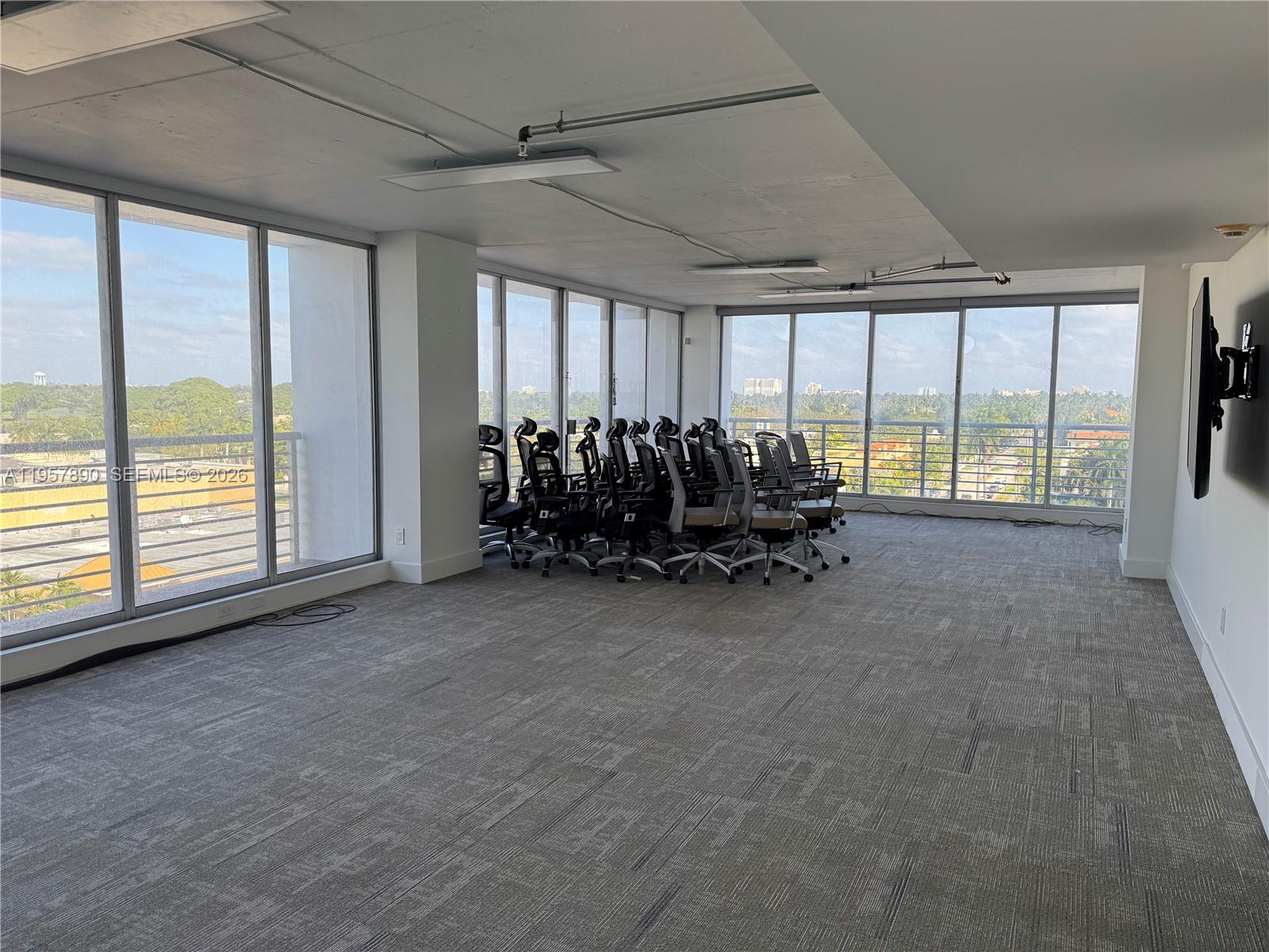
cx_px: 634
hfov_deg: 71.6
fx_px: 880
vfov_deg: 56.8
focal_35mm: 24
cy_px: 476
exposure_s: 1/425
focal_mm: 6.76
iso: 80
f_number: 1.78
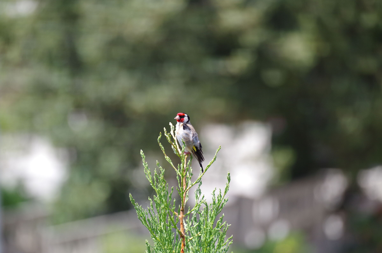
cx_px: 191
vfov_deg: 3.0
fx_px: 4765
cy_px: 126
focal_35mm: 450
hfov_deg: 4.6
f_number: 6.3
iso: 400
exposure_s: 1/400
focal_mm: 300
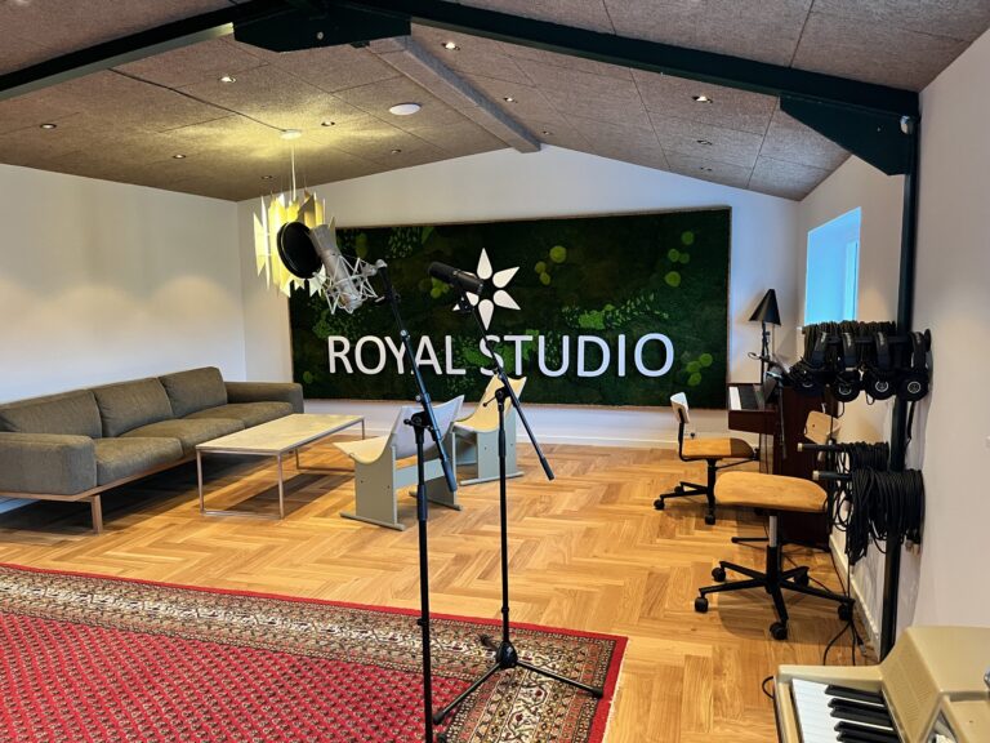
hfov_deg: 67.3
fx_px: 744
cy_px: 372
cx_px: 495
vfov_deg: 53.1
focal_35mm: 26
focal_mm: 5.1
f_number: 1.6
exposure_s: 1/50
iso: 400
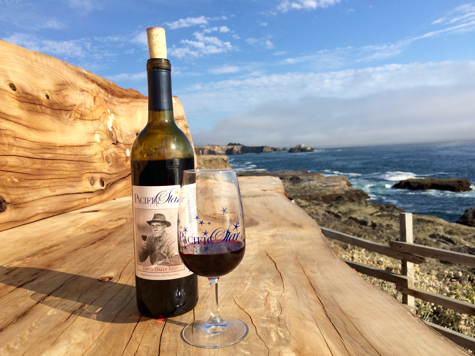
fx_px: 398
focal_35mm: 29
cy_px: 178
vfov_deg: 48.2
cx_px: 238
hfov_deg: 61.7
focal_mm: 4.15
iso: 32
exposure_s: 1/2160
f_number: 2.2
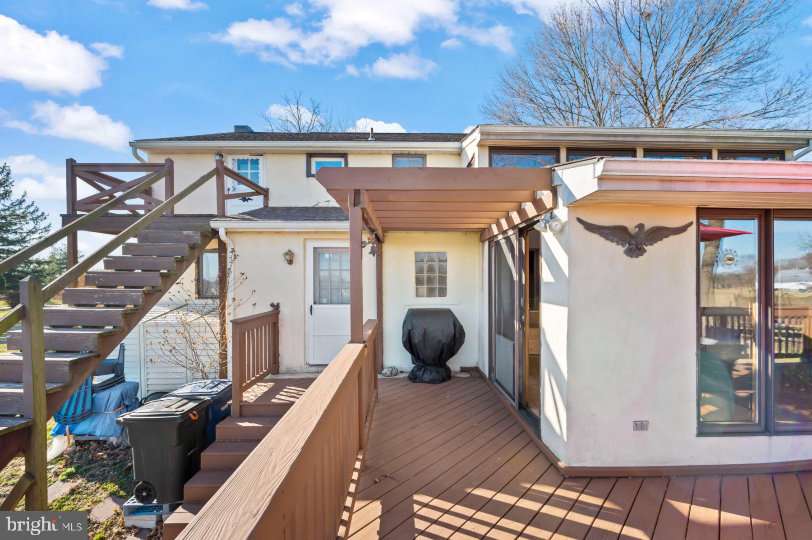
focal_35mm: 14
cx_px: 406
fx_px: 316
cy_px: 270
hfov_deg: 104.3
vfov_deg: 81.1
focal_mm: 14
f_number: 5.6
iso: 100
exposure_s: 1/125
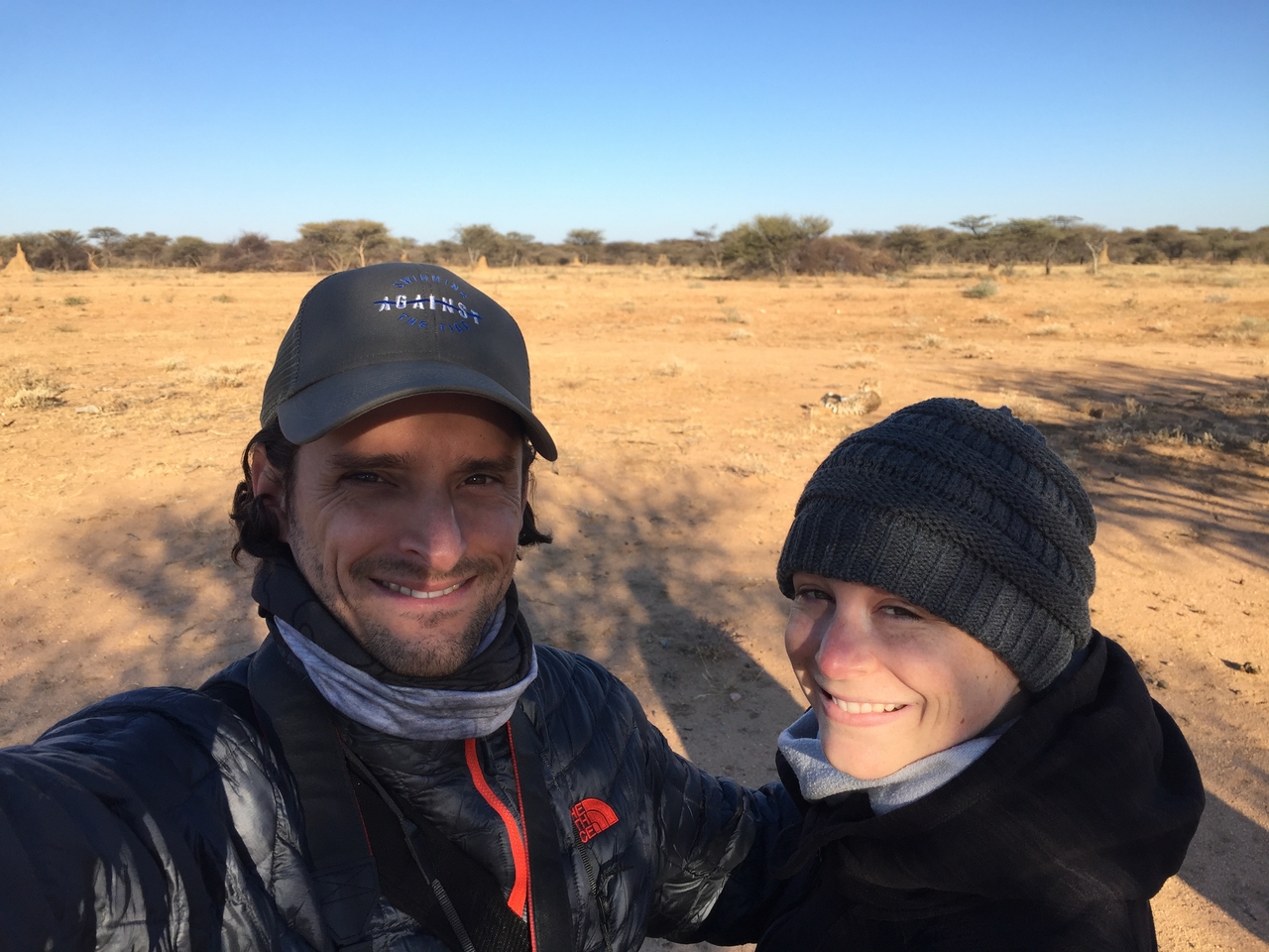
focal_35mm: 29
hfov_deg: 61.7
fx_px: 1063
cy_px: 476
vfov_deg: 48.2
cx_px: 634
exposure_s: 1/807
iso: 32
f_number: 2.2
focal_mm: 4.15
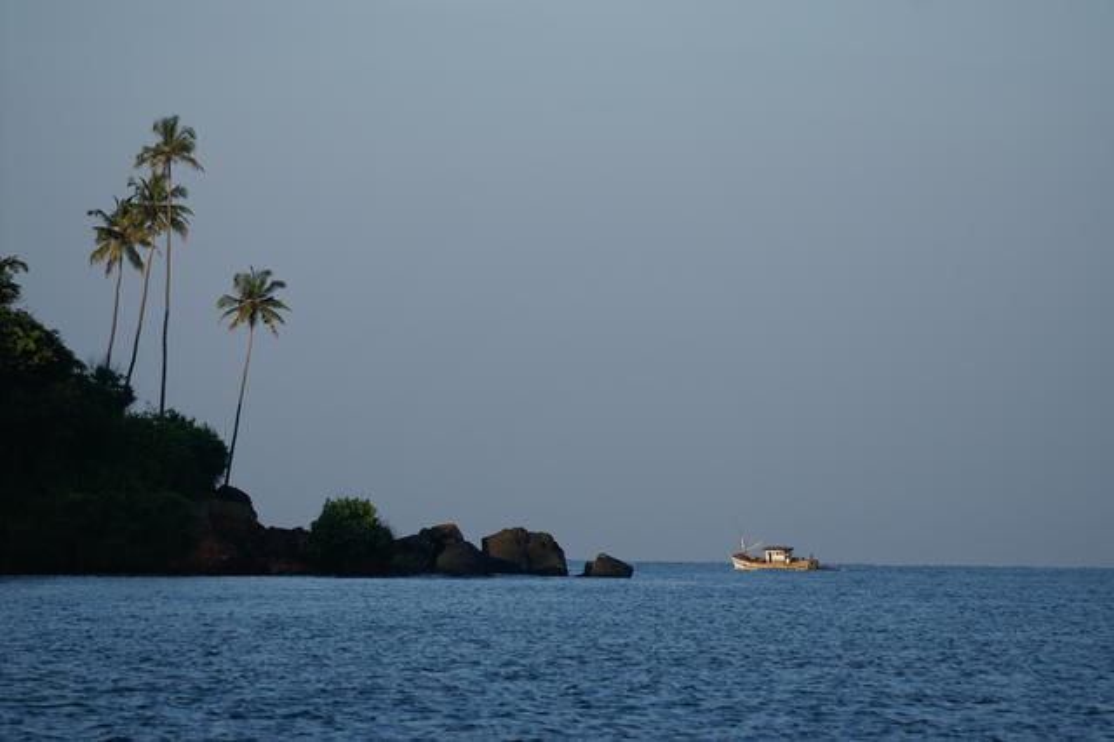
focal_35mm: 202
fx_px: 6263
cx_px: 557
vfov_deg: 6.8
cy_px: 371
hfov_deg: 10.2
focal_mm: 135
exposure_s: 1/640
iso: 100
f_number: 5.6
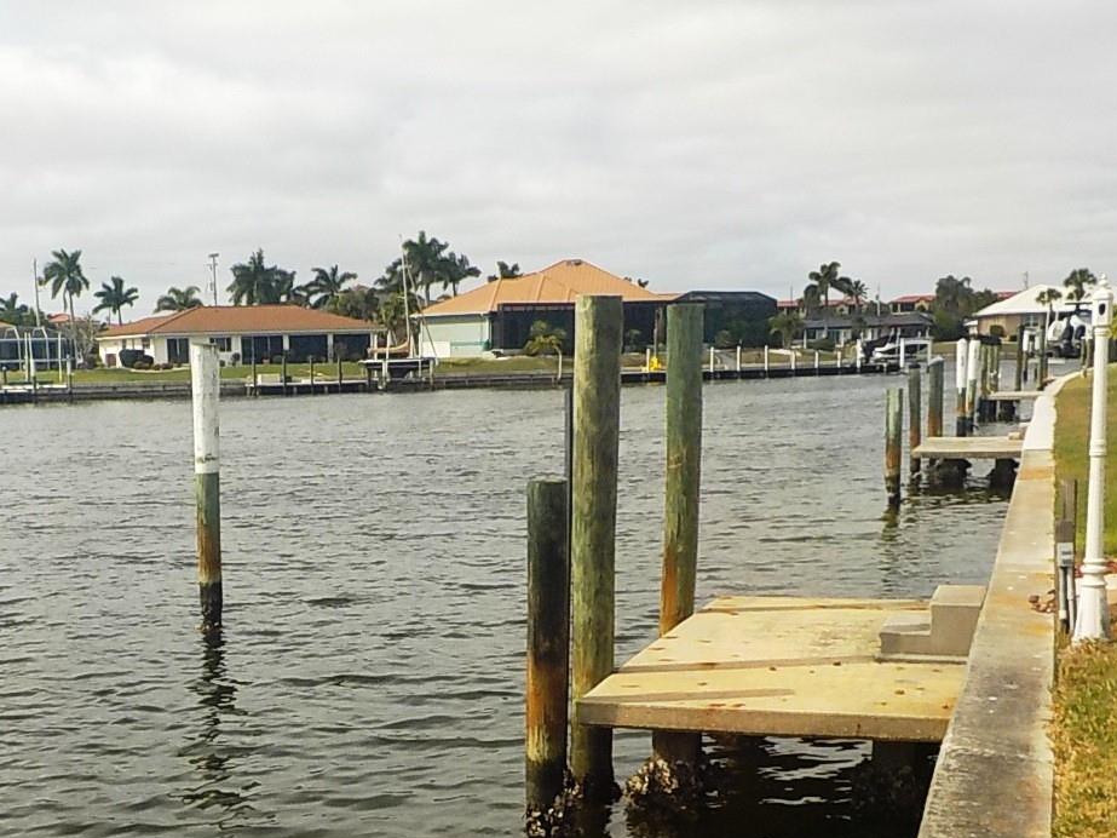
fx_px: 1678
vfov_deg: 27.3
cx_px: 339
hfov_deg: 36.3
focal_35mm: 52
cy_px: 707
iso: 125
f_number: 3.3
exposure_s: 1/1250
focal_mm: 4.1
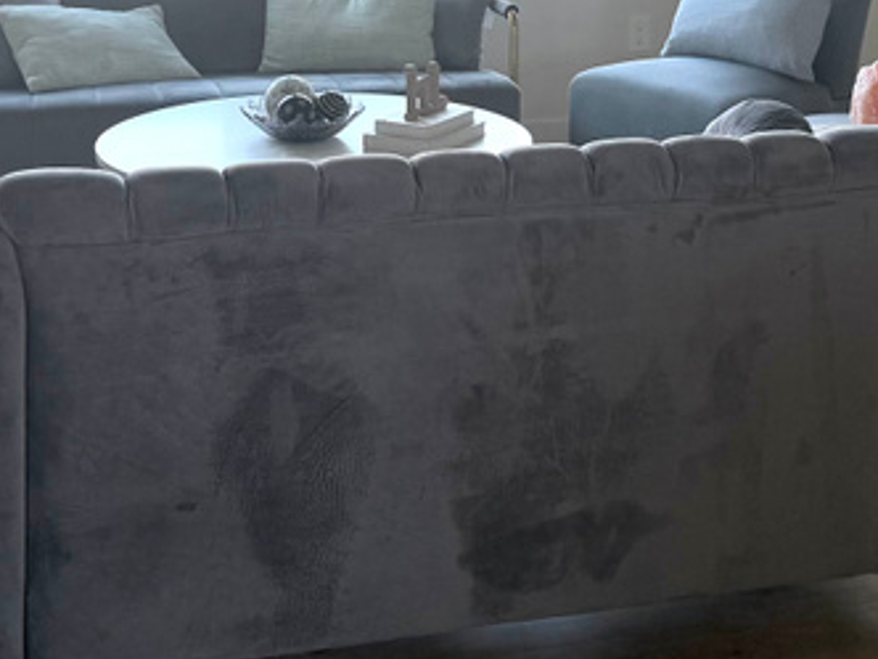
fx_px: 1877
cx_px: 566
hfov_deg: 26.2
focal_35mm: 74
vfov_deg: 18.8
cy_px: -135
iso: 80
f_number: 1.78
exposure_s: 1/231
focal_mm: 6.76
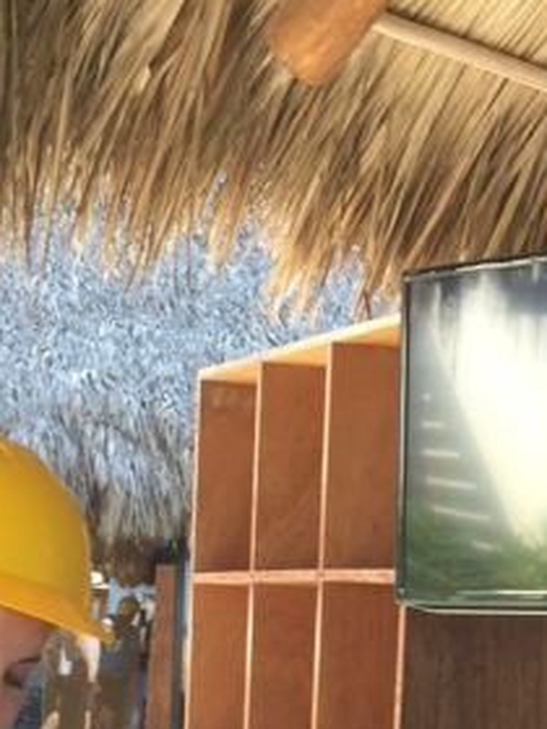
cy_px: 1036
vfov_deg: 17.1
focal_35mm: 106
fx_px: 2233
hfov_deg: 13.9
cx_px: 414
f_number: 2.2
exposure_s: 1/120
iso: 32
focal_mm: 4.15
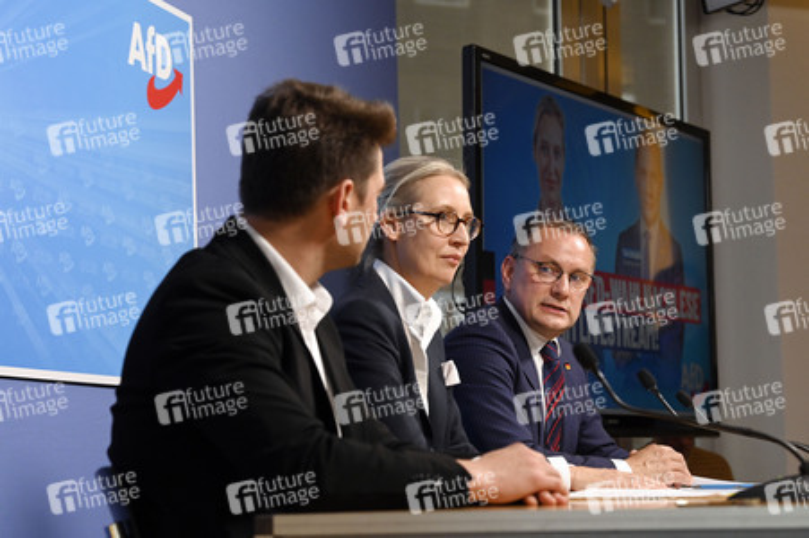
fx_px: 2021
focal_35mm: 90
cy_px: 269
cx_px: 404
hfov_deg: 22.6
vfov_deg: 15.2
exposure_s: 1/500
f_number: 6.3
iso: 3200
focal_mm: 90
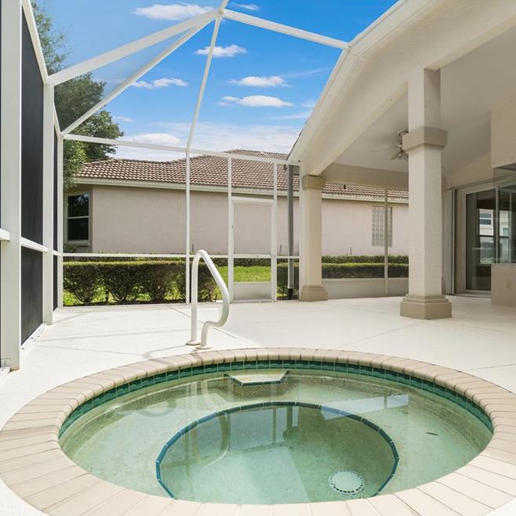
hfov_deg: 64.6
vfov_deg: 65.0
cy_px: 267
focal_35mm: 24
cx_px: 302
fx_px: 405
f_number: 8
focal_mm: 12
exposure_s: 1/250
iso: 320
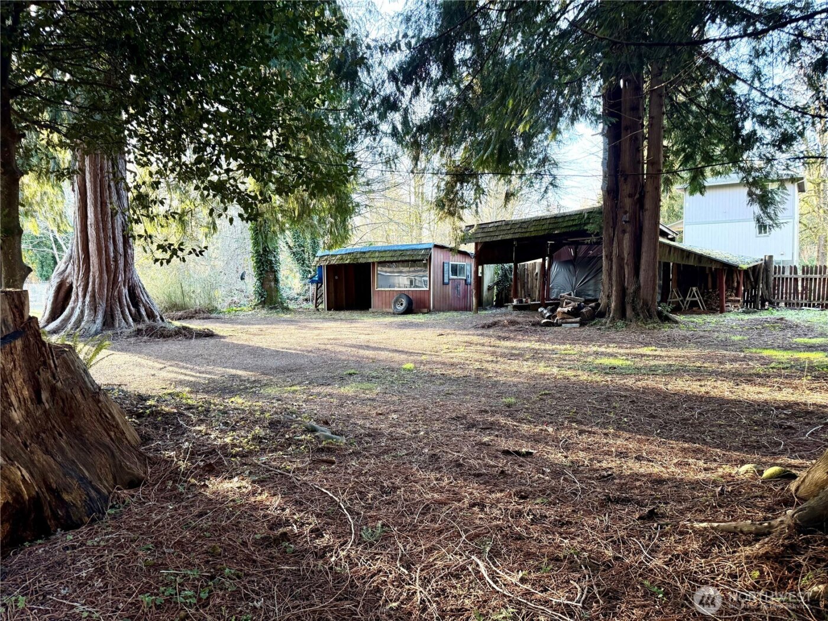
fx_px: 574
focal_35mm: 24
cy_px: 310
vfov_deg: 56.8
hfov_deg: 71.6
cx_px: 414
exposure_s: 1/113
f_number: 1.78
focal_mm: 6.76
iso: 200
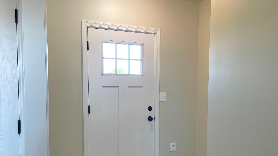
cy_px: 100
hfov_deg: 67.9
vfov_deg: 41.1
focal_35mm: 28
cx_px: 138
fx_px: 206
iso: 80
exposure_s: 1/120
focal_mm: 5.1
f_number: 1.6
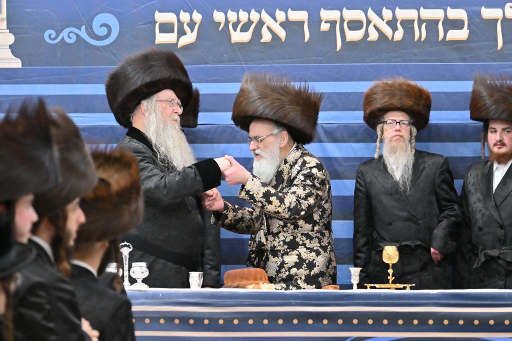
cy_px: 170
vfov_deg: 8.7
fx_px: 2232
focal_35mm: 157
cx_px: 256
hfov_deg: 13.1
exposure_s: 1/250
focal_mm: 105
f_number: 2.8
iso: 1250
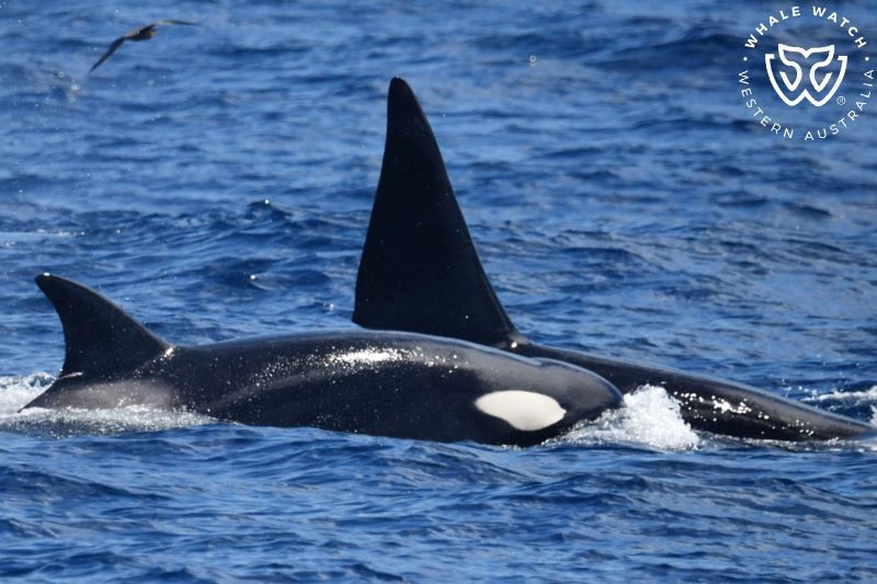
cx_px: 438
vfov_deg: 3.1
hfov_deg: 4.6
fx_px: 10960
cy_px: 292
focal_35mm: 450
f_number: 6
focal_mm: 450
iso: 1000
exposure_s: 1/8000
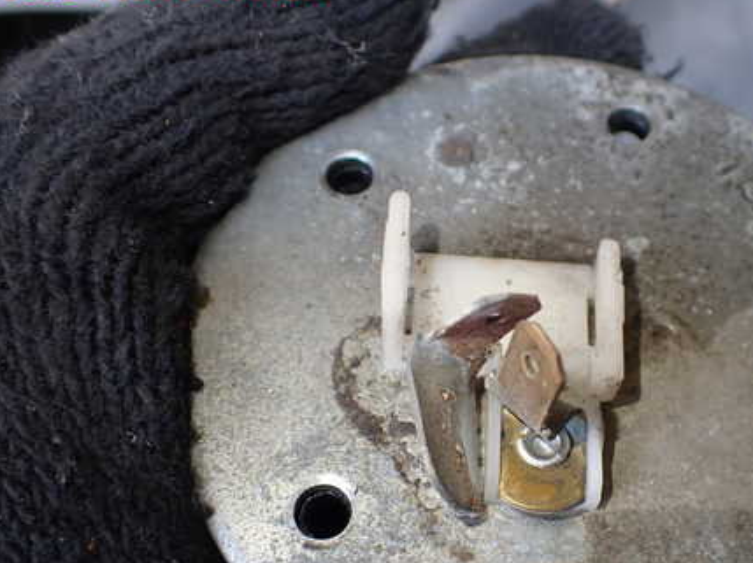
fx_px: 913
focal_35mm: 42
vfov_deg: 34.1
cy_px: 360
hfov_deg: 44.0
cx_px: 520
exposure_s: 1/125
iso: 200
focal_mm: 5.4
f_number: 2.3
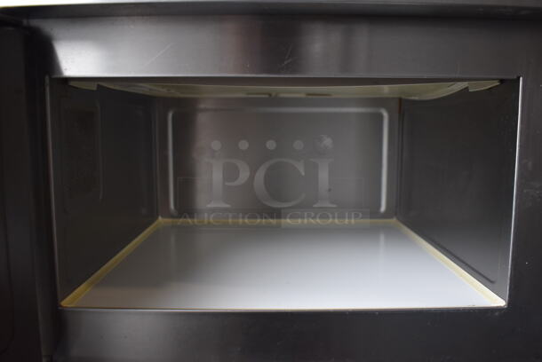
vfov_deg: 43.7
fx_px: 452
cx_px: 271
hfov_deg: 61.9
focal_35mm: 30
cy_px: 181
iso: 800
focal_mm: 20
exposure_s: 1/250
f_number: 3.5
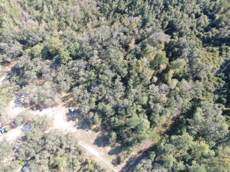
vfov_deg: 56.8
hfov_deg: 71.6
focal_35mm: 24
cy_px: 86
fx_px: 159
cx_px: 115
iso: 110
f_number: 2.8
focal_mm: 4.39
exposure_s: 1/240
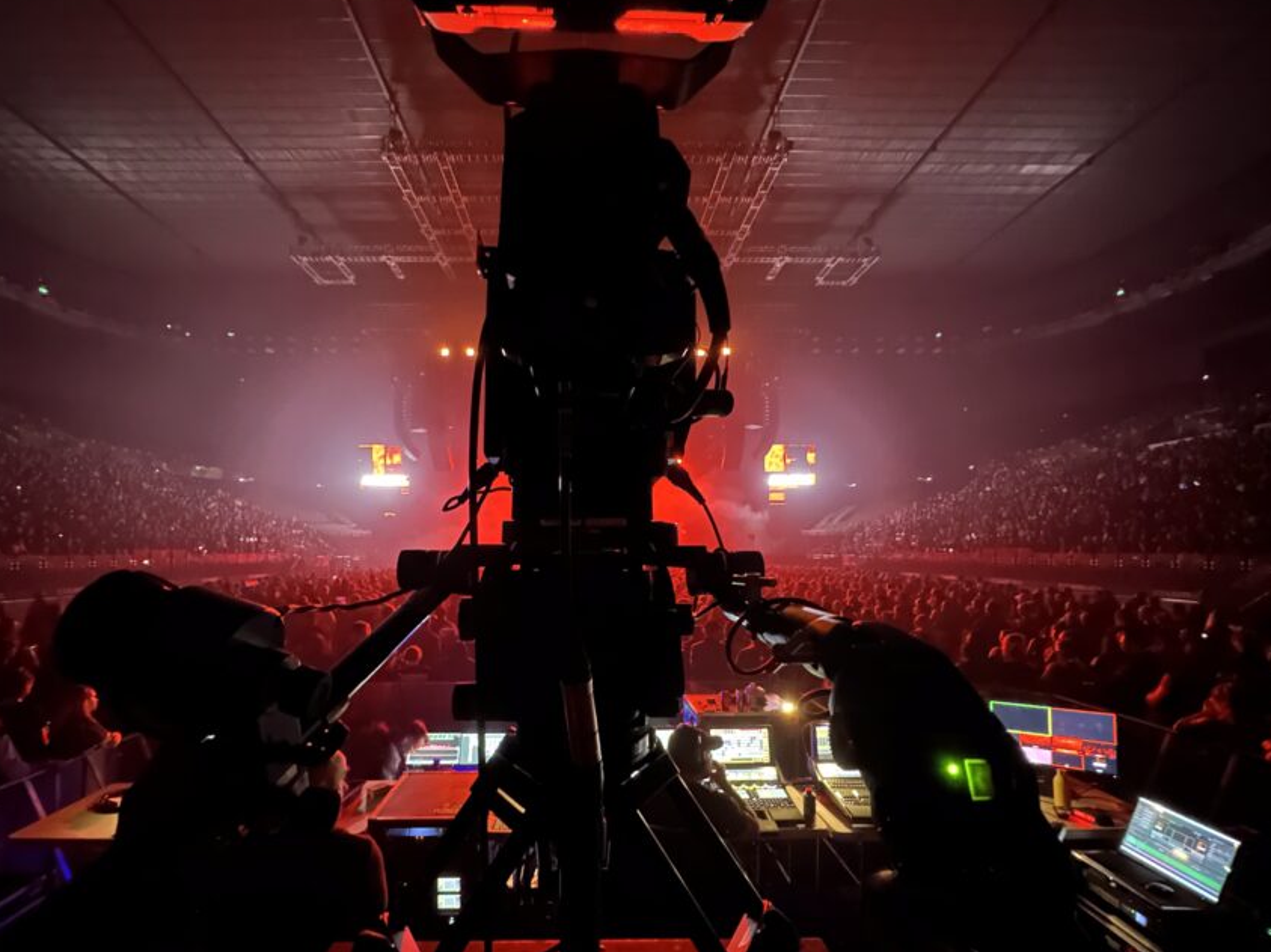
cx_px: 594
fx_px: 624
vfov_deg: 74.1
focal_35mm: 17
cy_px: 556
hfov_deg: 90.9
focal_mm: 2.22
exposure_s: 1/8
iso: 2000
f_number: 2.2
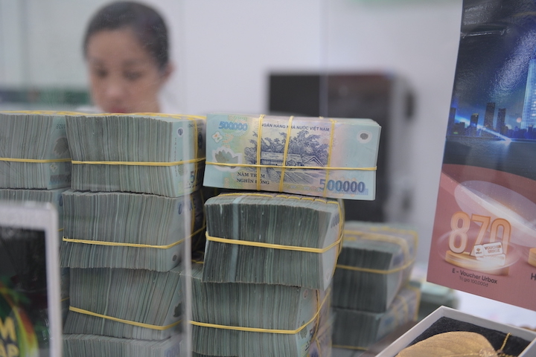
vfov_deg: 31.9
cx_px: 268
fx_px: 625
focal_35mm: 42
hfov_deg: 46.4
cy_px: 178
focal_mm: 42
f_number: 2.8
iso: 1000
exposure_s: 1/250
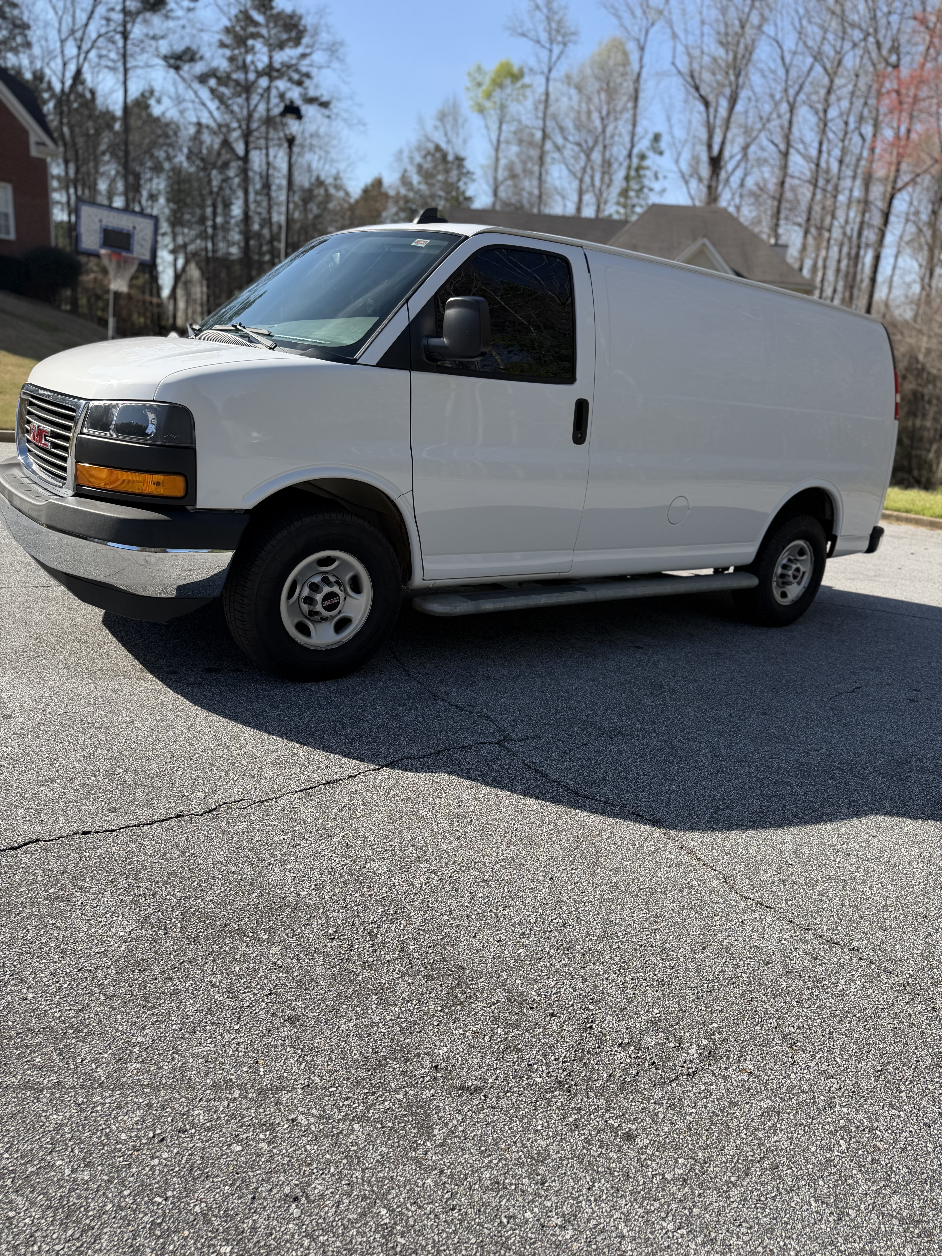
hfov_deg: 56.8
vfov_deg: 71.6
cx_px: 471
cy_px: 628
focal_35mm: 24
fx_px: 871
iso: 80
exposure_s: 1/2703
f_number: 1.78
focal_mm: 6.76
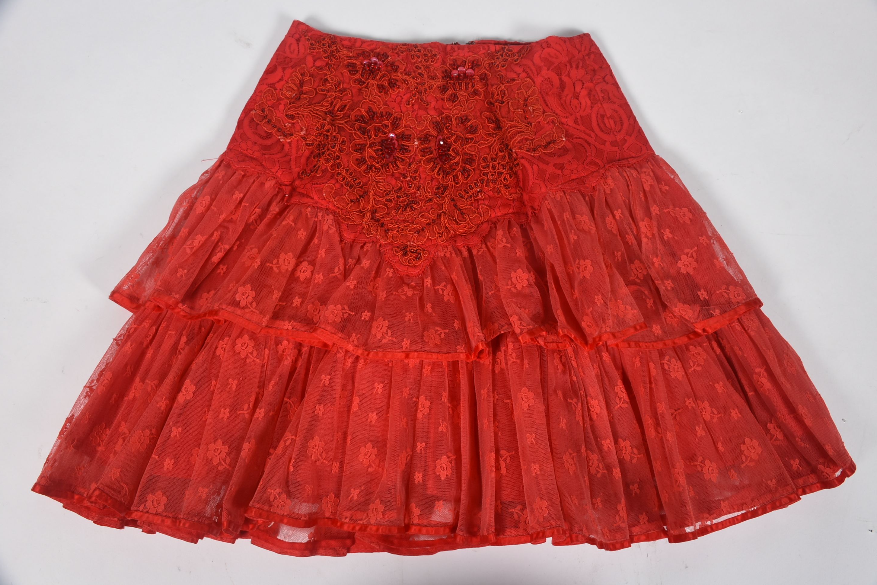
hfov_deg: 55.8
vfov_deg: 38.9
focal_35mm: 34
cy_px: 285
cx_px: 449
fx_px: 828
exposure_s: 1/125
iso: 200
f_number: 9
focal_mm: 22
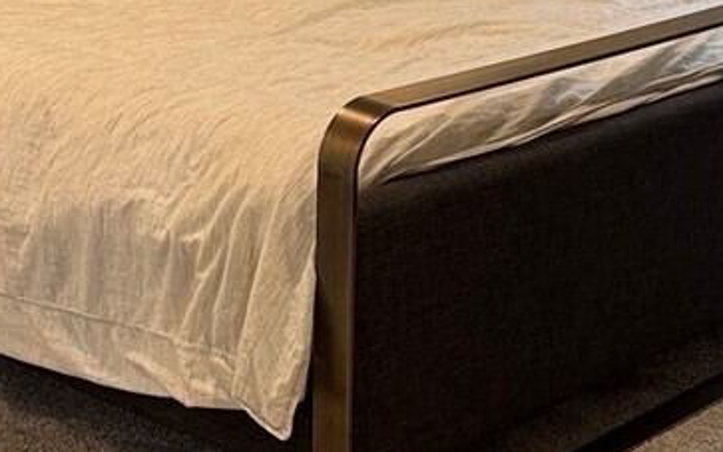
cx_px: 637
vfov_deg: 12.9
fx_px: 1990
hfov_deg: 20.2
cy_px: 121
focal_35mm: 101
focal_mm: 6.76
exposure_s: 1/120
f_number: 1.78
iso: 200
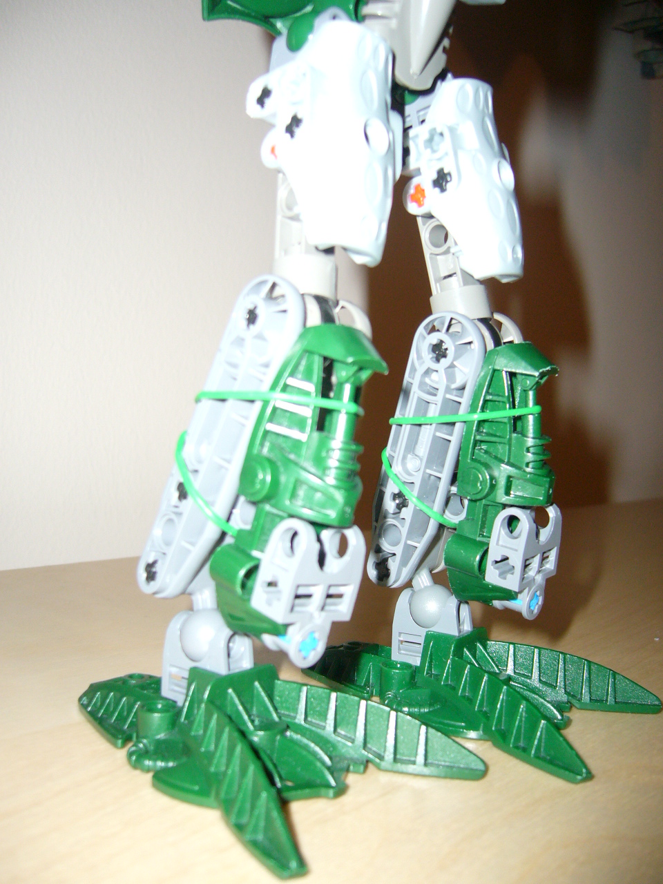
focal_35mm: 35
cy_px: 442
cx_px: 332
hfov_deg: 40.7
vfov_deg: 52.6
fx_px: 894
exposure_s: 1/30
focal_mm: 5.8
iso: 100
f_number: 2.8
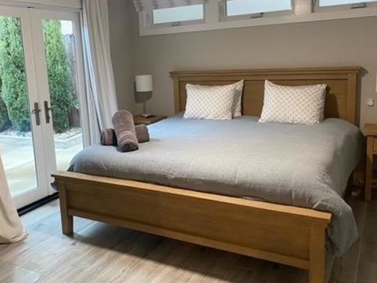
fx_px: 381
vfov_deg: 40.7
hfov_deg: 52.4
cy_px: 121
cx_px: 163
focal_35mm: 35
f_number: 1.8
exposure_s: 1/60
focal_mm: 4.25
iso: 320
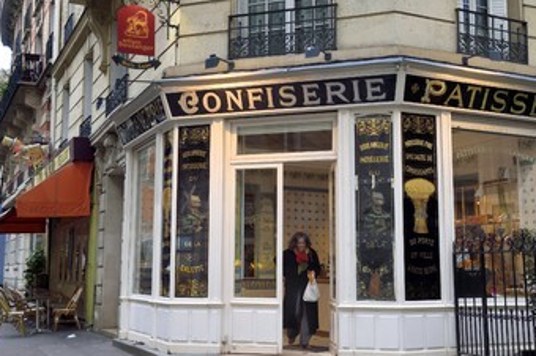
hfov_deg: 41.9
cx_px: 284
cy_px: 164
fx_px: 699
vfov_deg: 28.6
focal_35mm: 47
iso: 800
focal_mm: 38
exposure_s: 1/60
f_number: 8
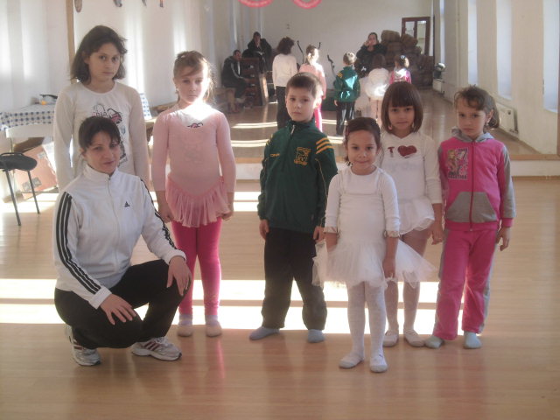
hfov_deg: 32.2
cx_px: 280
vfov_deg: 24.4
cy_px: 210
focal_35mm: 60
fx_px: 971
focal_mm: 10.7
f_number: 3.9
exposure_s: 1/80
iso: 100
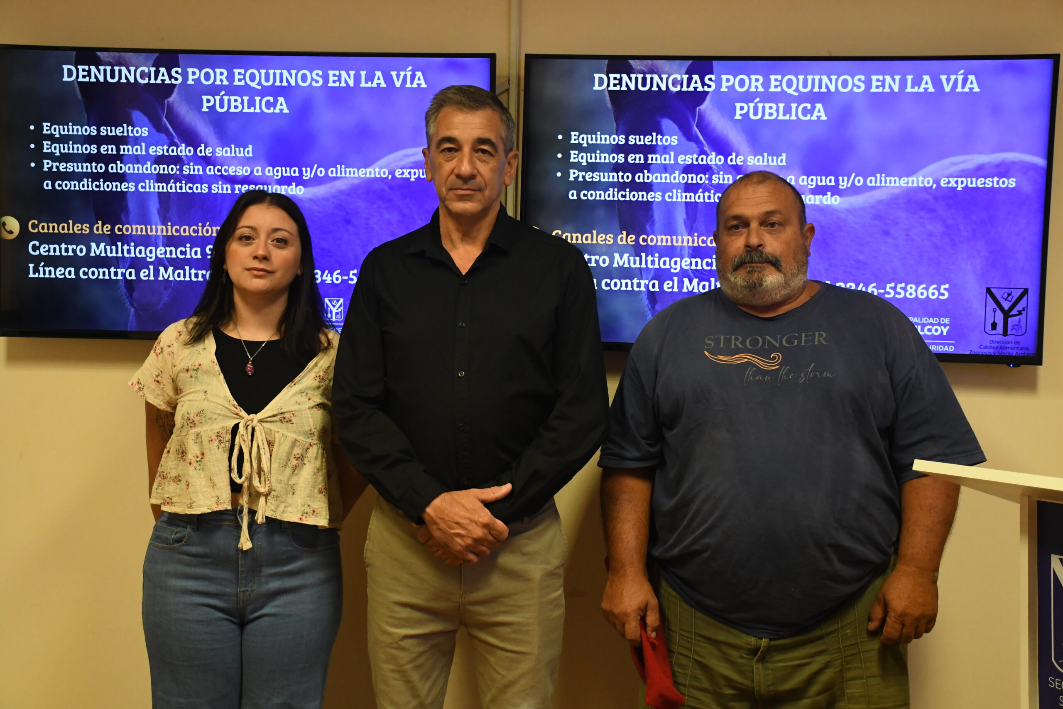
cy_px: 354
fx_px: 1683
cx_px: 532
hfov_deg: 35.1
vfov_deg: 23.8
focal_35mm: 57
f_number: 4.5
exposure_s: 1/320
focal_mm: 38
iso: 3200
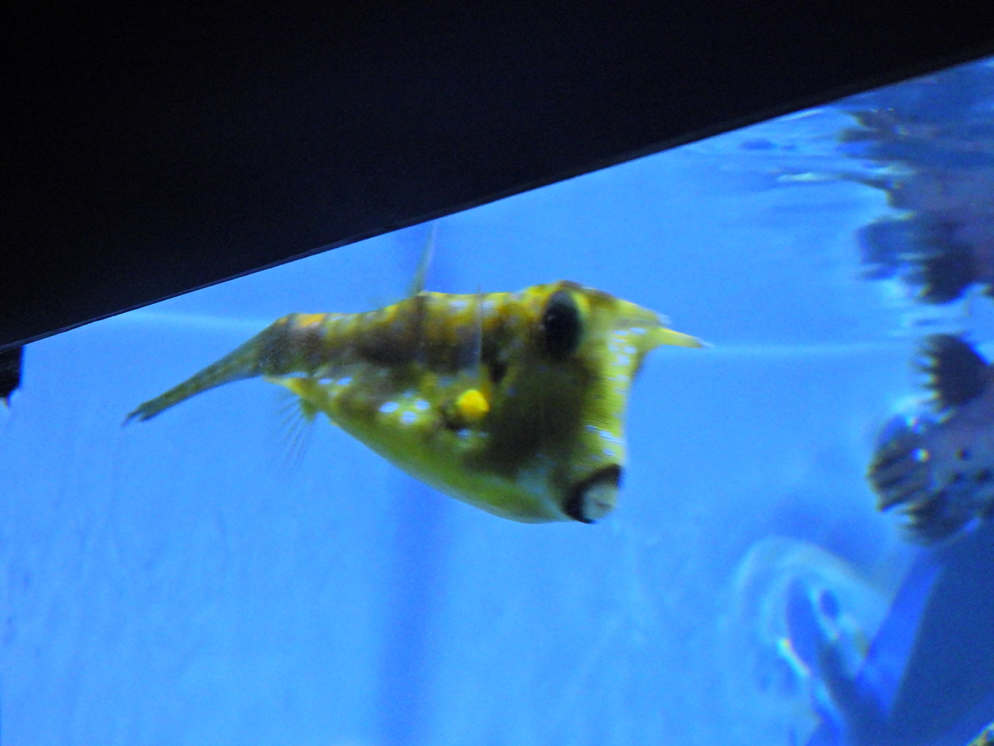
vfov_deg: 14.1
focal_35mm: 105
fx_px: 3015
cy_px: 373
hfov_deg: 18.7
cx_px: 497
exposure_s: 1/30
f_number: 4
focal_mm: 18.7
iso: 1000
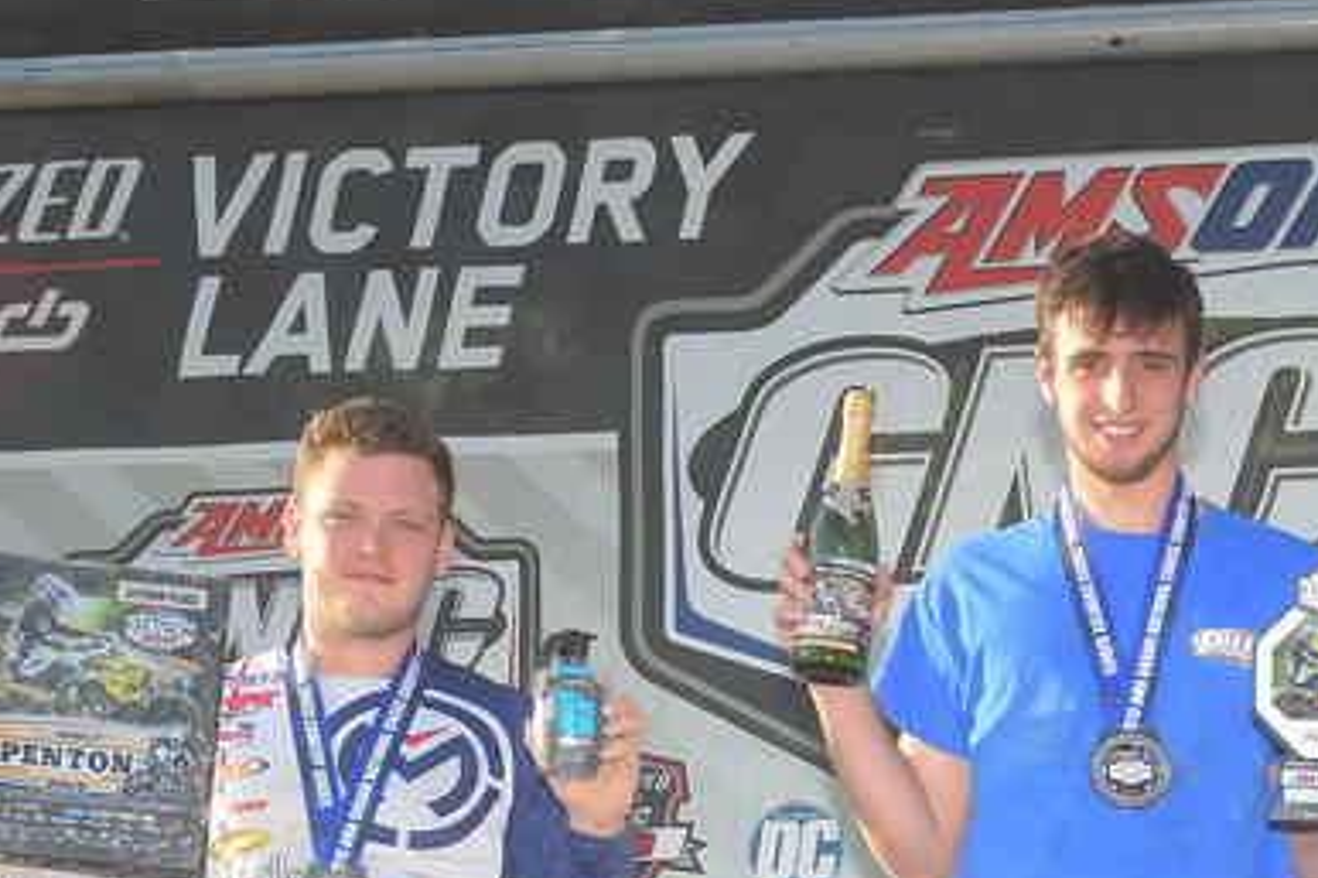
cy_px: 1056
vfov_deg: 14.5
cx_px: 1115
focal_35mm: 91
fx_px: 3330
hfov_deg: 22.0
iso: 400
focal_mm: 24
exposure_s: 1/500
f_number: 5
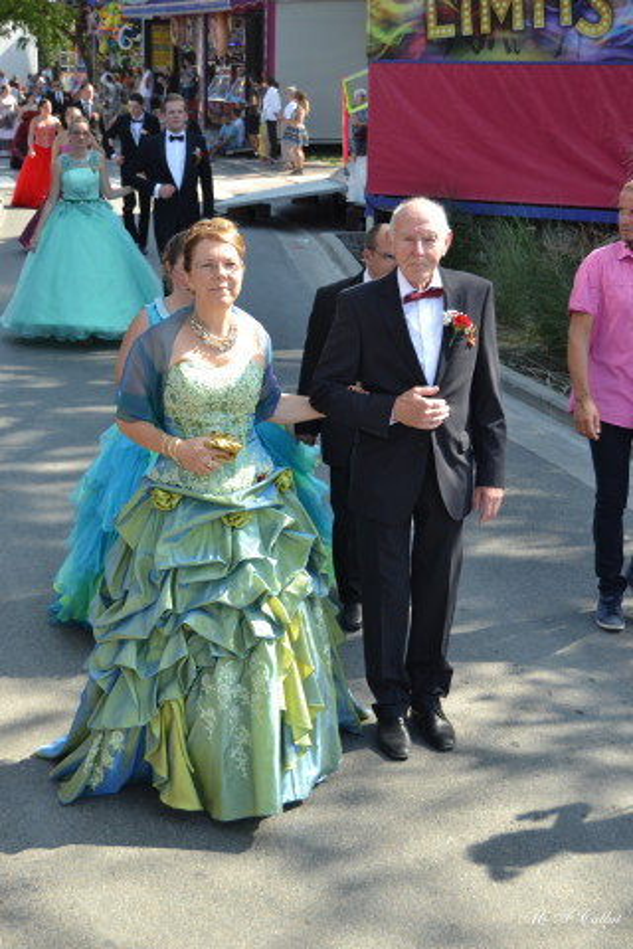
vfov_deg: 35.1
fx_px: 1503
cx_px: 316
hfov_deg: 23.8
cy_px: 474
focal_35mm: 57
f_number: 5.6
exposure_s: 1/125
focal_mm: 38
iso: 100
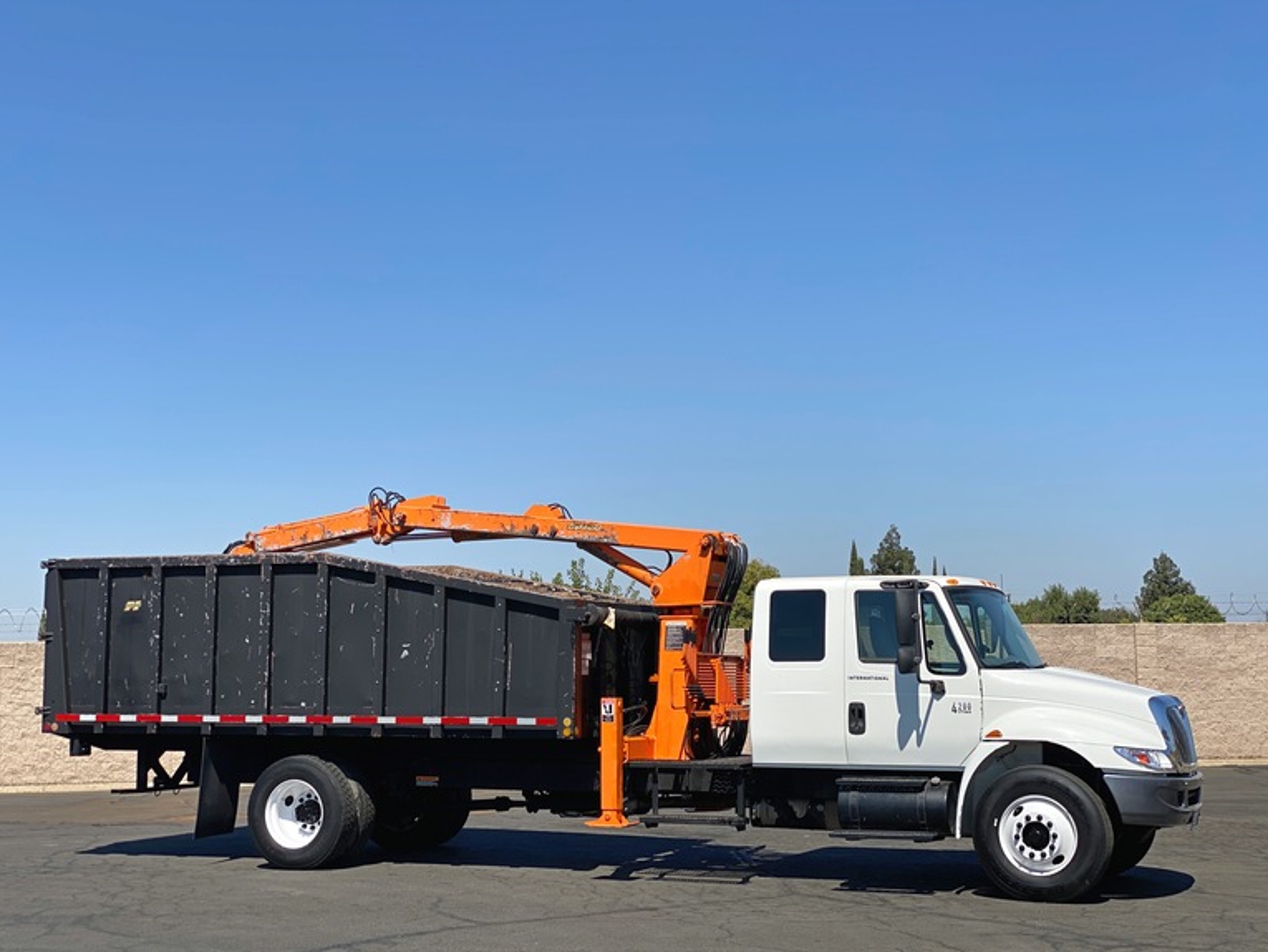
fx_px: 1942
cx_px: 630
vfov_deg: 27.5
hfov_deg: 36.2
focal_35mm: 53
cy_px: 474
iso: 20
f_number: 2
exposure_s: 1/2083
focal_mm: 6
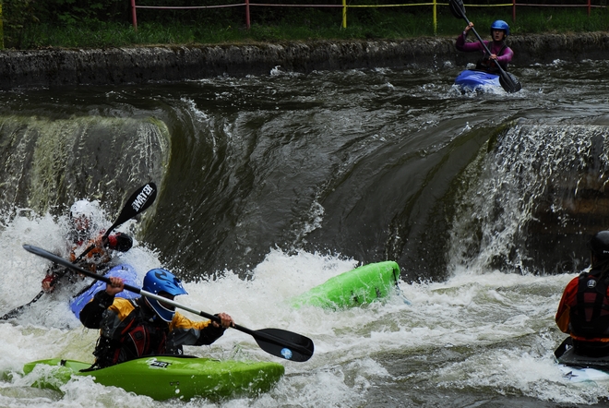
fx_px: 2668
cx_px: 304
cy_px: 204
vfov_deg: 8.7
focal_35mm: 158
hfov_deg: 13.0
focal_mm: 105
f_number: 9
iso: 200
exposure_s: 1/250
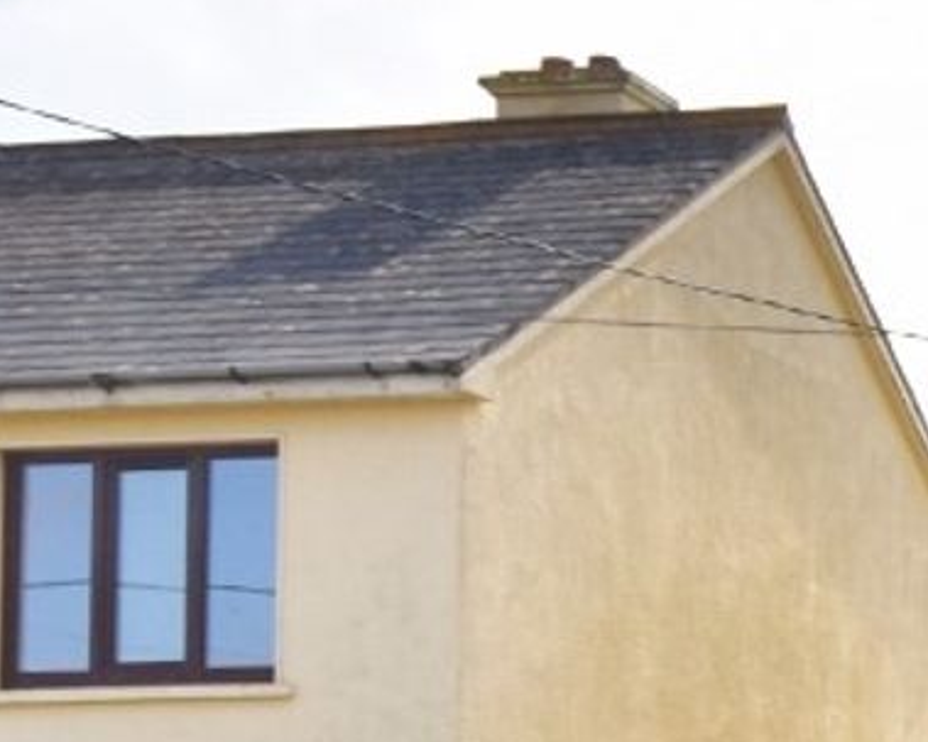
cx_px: 1714
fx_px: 1614
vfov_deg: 25.9
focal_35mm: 59
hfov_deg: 20.8
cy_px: 402
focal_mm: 11
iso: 140
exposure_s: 1/500
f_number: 8
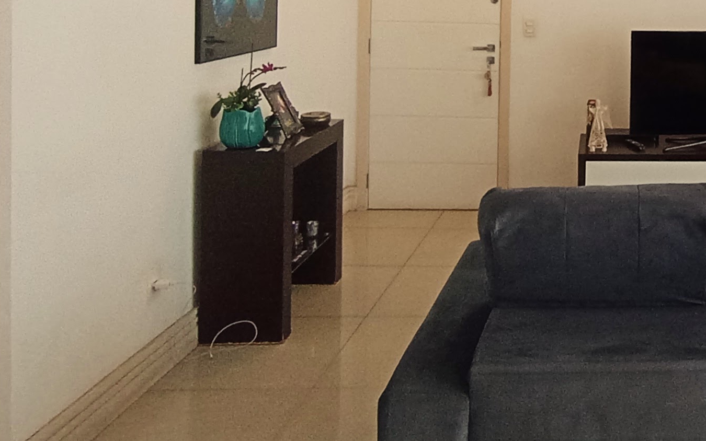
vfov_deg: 29.2
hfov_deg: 42.2
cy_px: -1
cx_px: 696
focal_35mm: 41
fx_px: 789
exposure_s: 1/60
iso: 208
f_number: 2.2
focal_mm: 1.65
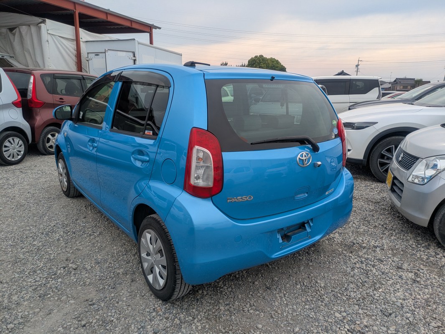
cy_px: 167
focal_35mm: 25
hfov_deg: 69.4
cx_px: 222
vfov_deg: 54.9
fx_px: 322
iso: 49
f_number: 1.89
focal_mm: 5.43
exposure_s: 1/1393
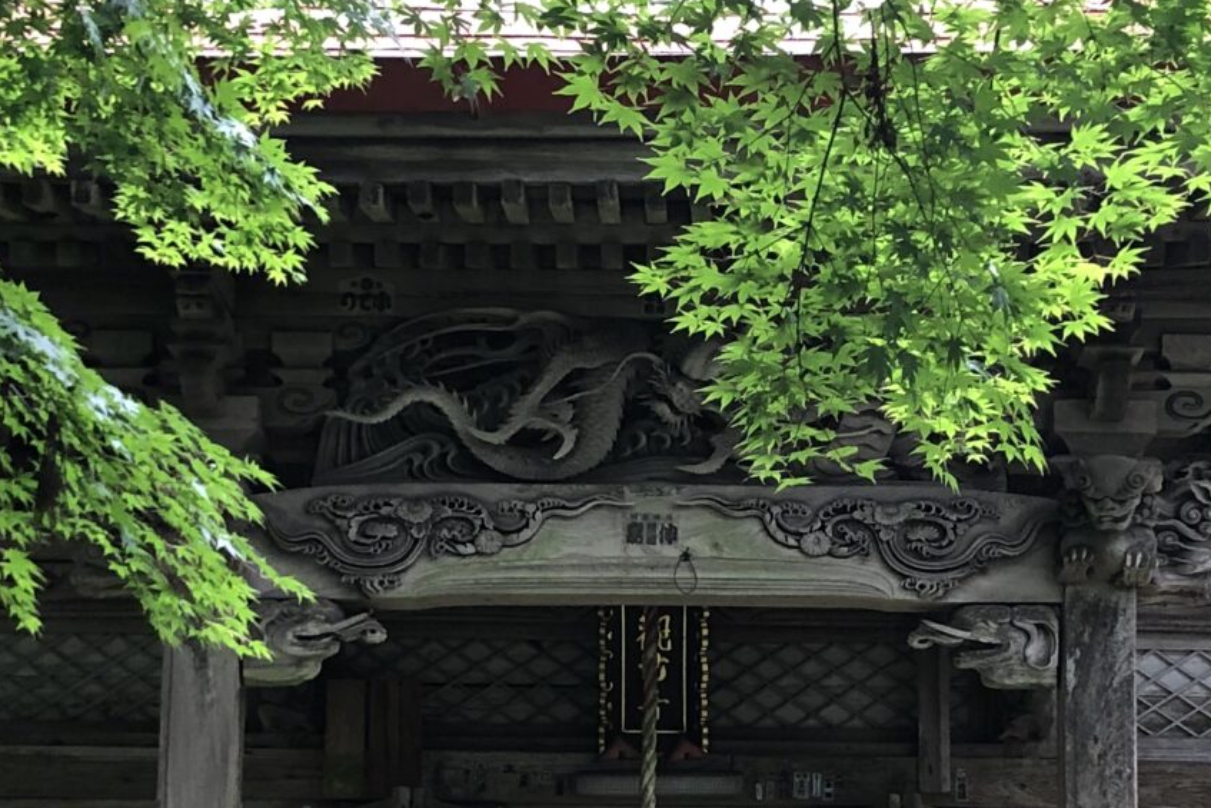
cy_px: 725
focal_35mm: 88
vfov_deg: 15.4
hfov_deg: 23.1
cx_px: 655
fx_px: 2961
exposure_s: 1/30
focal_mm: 3.99
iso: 32
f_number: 1.8
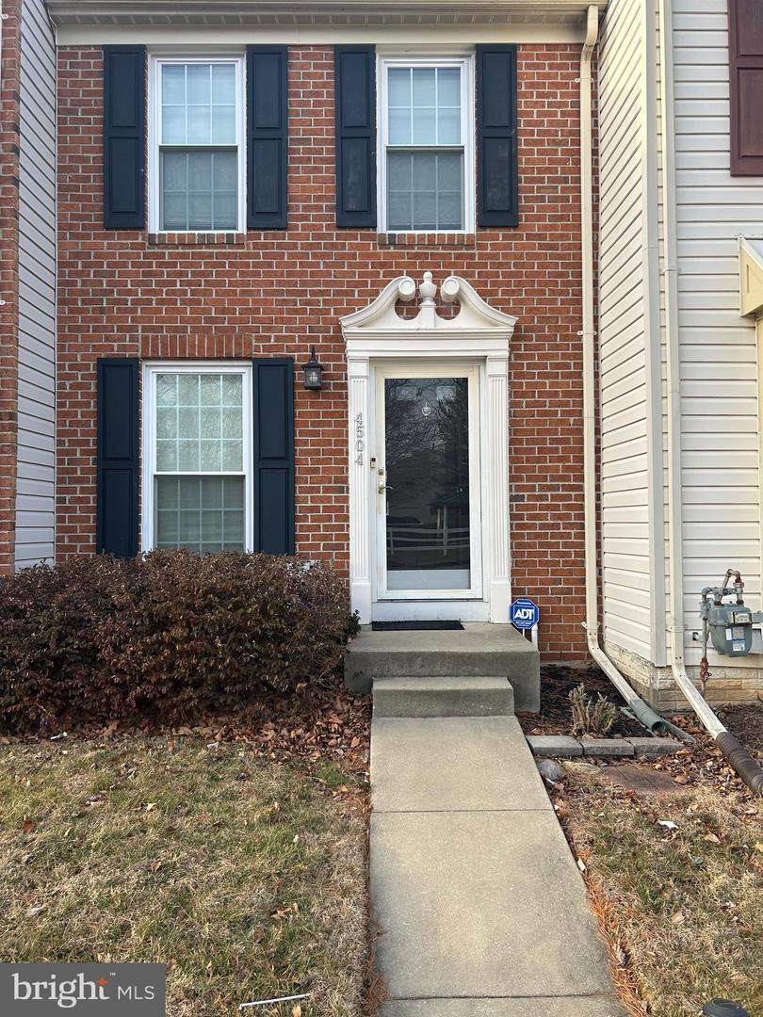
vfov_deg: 67.3
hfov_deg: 53.1
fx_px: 764
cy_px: 508
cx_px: 382
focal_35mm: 26
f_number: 1.5
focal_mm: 5.7
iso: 50
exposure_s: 1/597
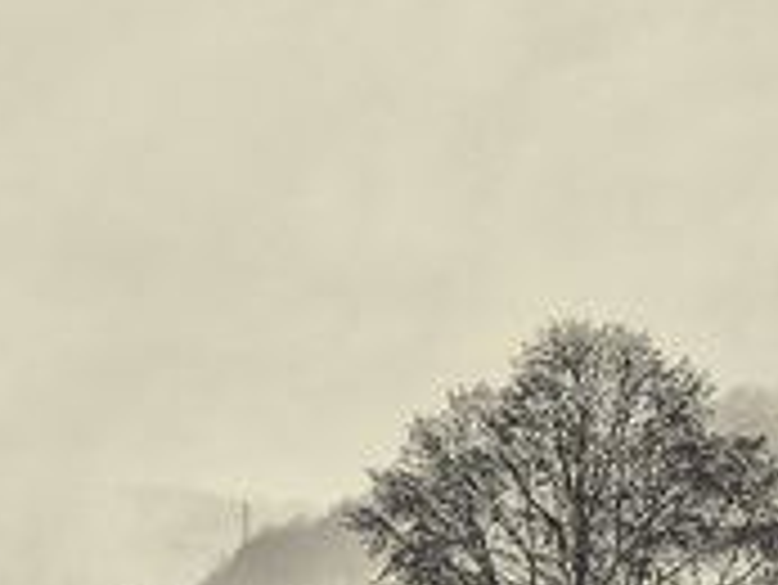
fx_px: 8074
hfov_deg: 5.5
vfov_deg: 4.1
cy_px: 652
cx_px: -162
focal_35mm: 359
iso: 200
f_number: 10
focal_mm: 72
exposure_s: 1/200
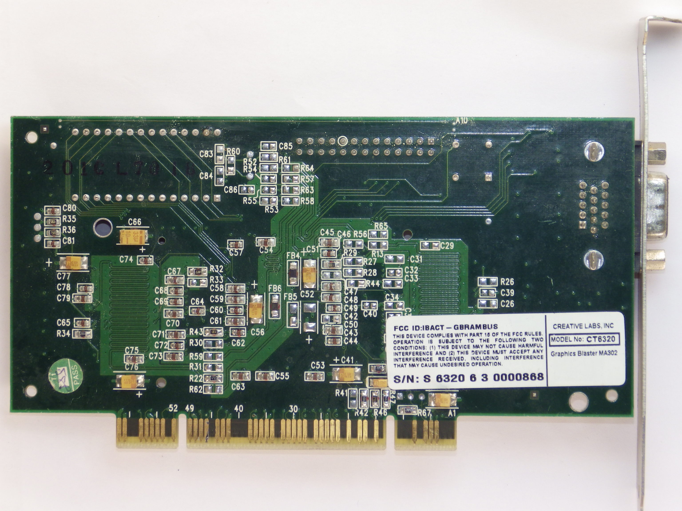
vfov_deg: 7.6
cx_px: 341
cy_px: 256
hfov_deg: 10.1
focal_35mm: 195
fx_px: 3842
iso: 100
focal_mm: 34.9
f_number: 5.4
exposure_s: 1/160
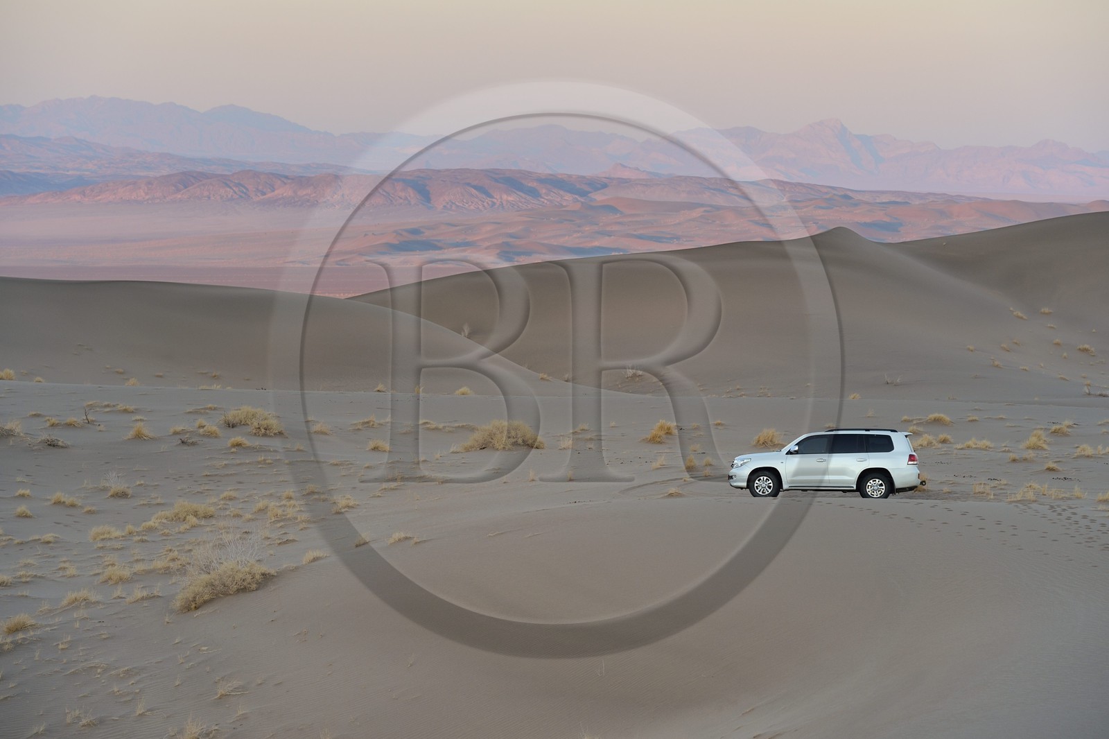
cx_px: 554
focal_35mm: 150
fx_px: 4620
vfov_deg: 9.1
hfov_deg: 13.7
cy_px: 370
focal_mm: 150
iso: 400
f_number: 7.1
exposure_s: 1/160
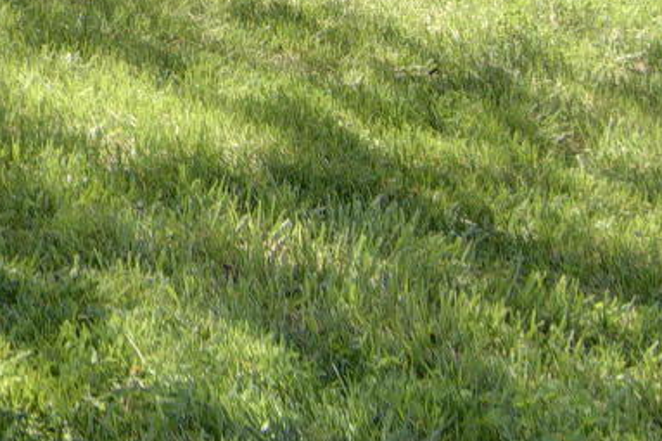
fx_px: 2592
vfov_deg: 9.0
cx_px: -797
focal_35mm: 141
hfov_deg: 12.3
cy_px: -524
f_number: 6.7
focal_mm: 18
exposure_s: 1/125
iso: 100
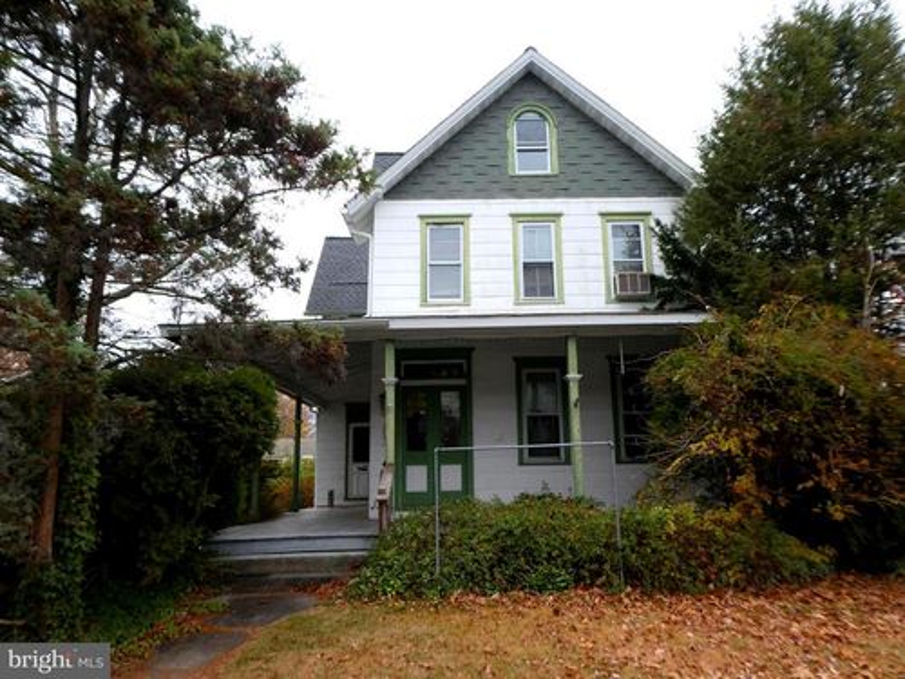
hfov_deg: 71.6
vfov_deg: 56.8
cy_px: 340
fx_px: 627
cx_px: 452
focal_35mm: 24
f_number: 3.3
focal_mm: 4.3
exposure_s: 1/60
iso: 80
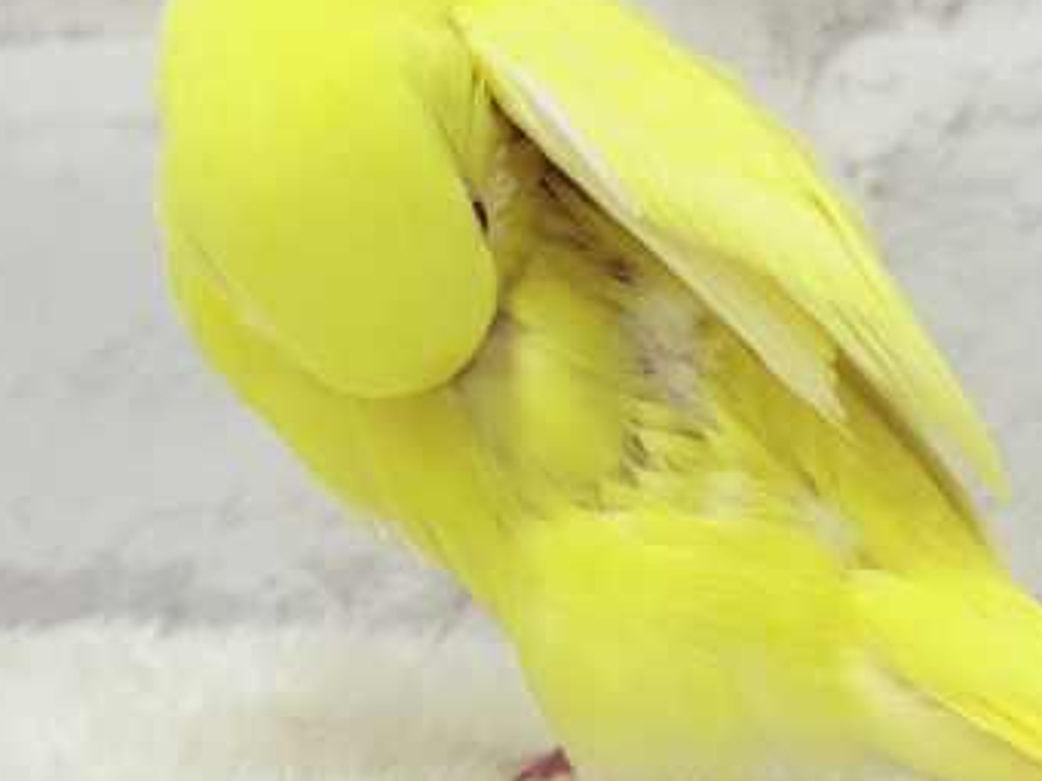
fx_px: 2950
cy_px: 276
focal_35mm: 98
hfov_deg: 20.0
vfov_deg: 15.1
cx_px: 521
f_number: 1.6
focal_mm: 5.96
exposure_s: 1/50
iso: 32
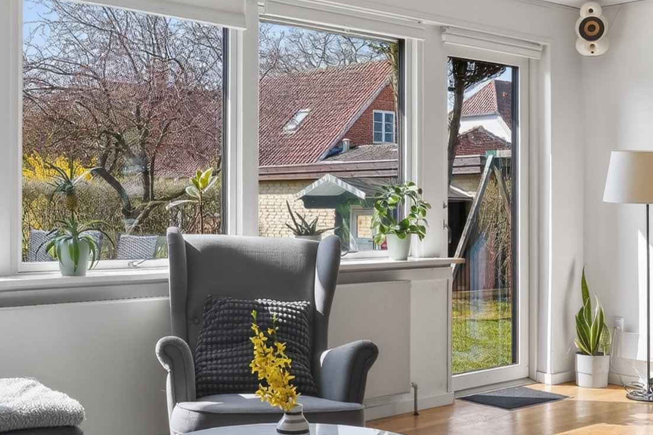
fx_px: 925
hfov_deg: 38.9
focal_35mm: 51
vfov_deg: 26.5
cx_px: 336
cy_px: 207
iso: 400
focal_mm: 22
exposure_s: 1/320
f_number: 8
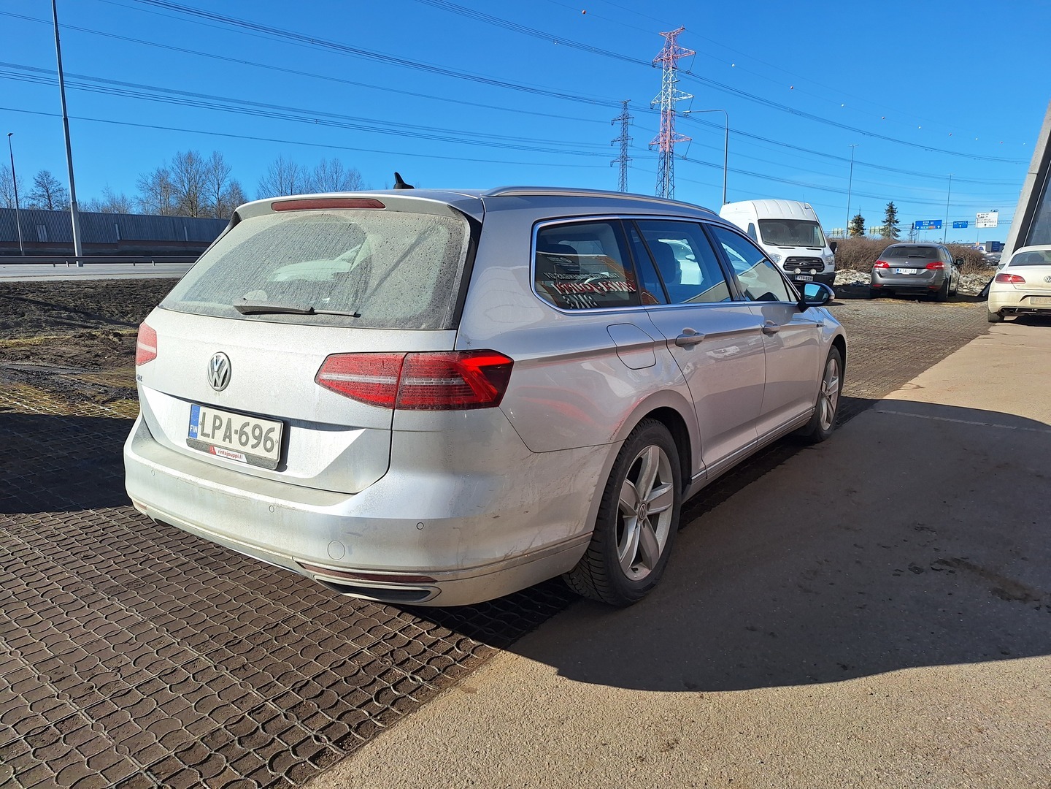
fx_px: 698
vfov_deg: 58.9
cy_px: 394
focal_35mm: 23
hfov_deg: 73.9
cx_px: 526
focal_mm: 5.54
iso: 40
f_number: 1.8
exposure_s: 1/3367
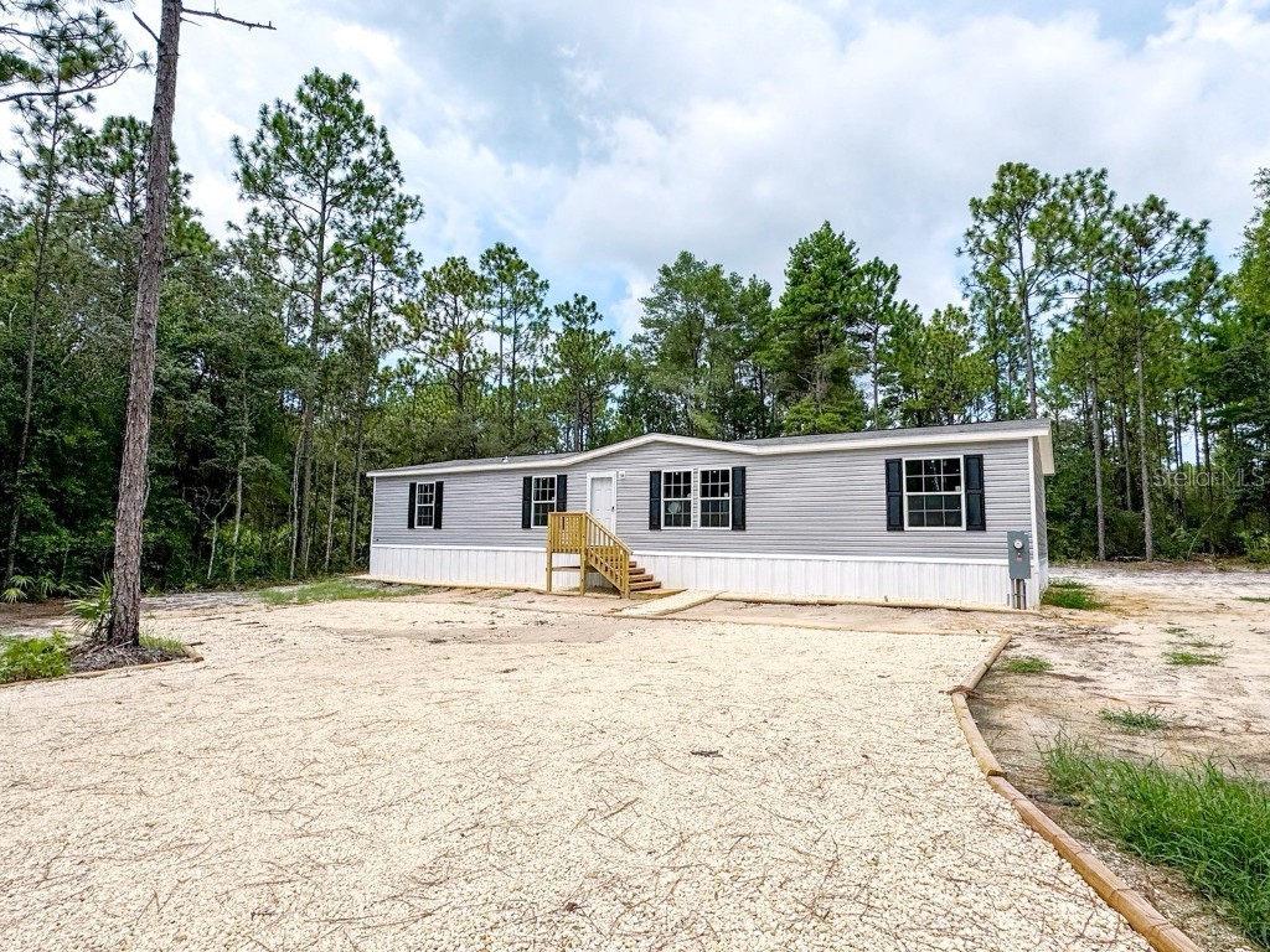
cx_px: 635
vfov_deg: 85.7
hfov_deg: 102.1
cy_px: 476
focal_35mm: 14
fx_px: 514
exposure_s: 1/3900
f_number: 2.2
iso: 50
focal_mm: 2.22
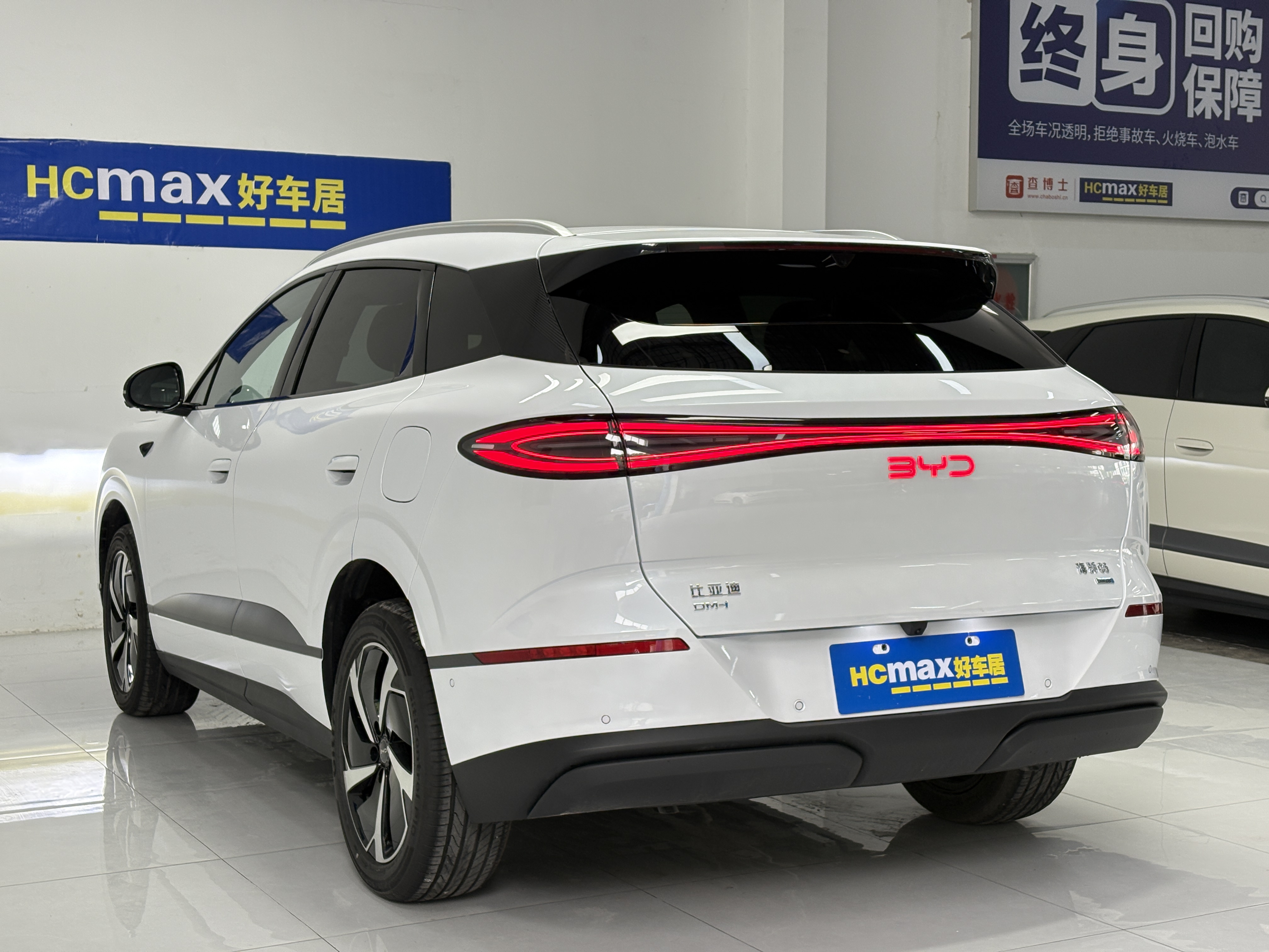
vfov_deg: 28.0
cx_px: 634
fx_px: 1906
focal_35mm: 52
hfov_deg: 36.8
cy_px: 476
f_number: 1.6
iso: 50
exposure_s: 1/65
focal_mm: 5.96
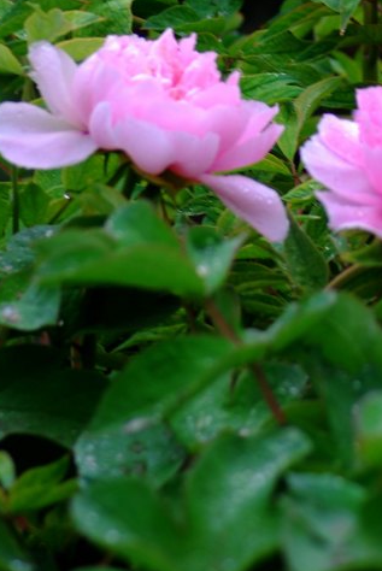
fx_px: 6273
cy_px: -42
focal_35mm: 395
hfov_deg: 3.5
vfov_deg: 5.2
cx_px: 396
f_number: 5.6
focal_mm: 122
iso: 180
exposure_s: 1/30
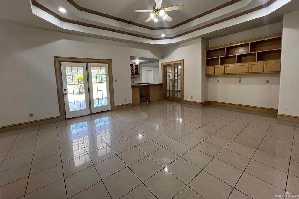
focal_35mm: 14
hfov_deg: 104.3
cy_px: 87
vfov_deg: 80.8
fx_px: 116
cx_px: 148
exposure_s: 1/120
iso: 200
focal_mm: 1.57
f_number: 1.8
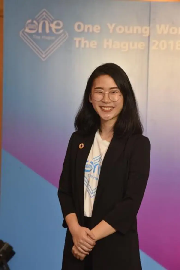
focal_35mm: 125
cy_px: 135
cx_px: 90
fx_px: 937
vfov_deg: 16.4
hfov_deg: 11.0
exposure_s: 1/125
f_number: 11
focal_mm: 125
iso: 1250
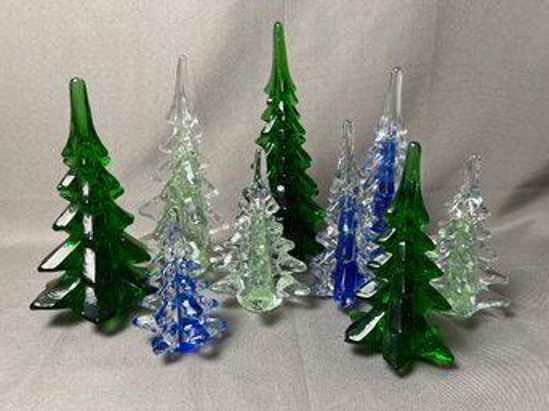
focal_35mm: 26
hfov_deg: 67.3
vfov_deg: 53.0
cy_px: 206
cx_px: 274
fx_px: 412
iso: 80
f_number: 1.5
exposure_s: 1/60
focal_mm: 5.7
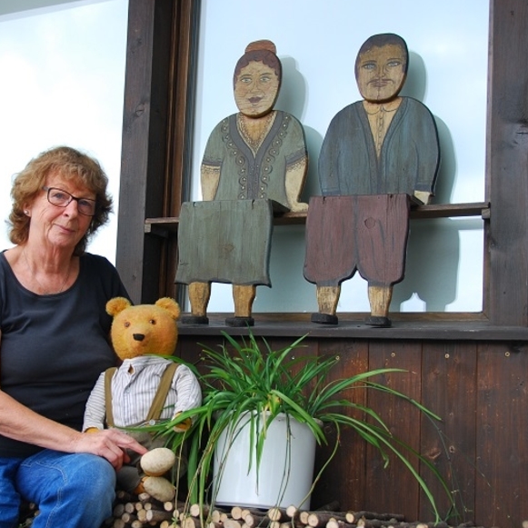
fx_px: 1048
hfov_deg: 28.1
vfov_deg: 28.3
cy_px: 279
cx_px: 189
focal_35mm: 61
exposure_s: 1/60
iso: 100
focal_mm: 27
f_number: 4
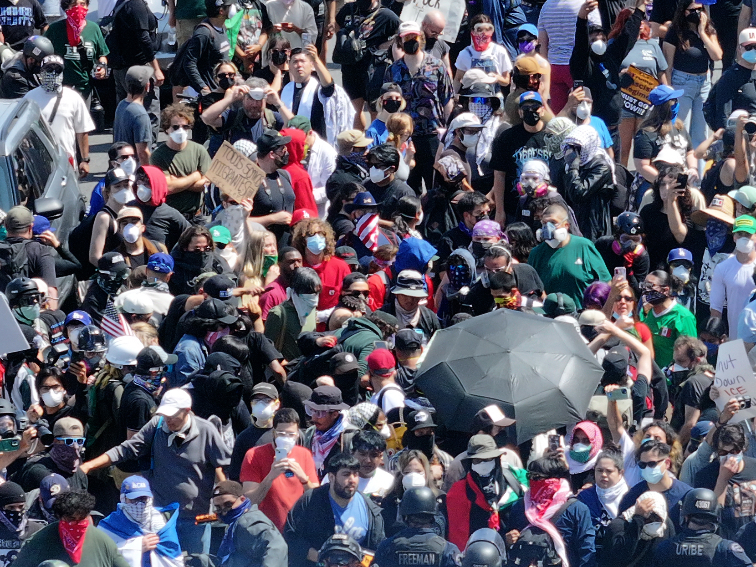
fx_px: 8736
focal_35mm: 400
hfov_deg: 5.0
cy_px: 433
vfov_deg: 3.7
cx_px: 590
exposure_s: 1/400
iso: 100
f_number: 3.4
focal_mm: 30.71
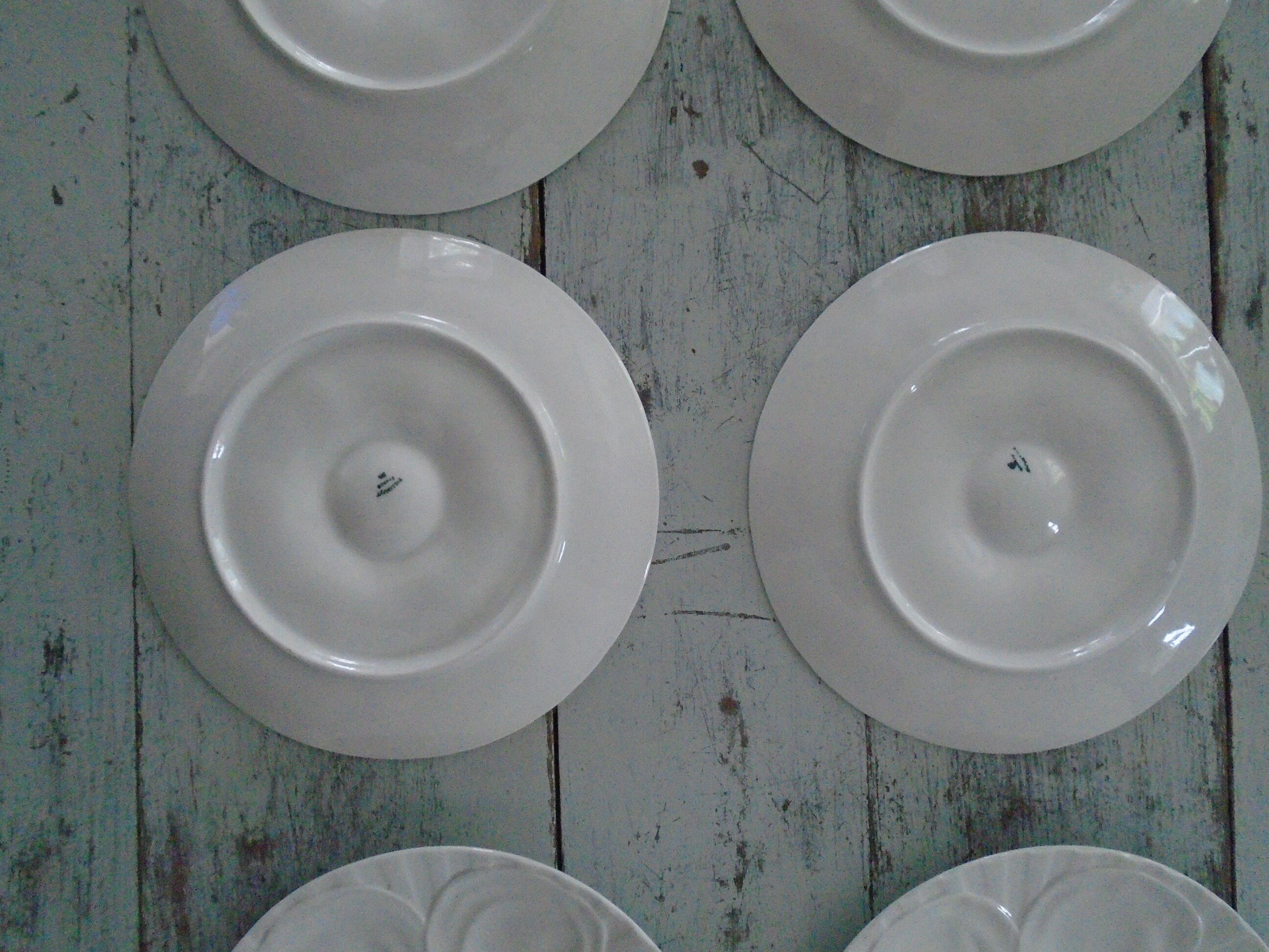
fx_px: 953
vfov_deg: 53.1
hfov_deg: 67.3
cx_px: 634
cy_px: 476
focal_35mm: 26
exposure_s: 1/80
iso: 800
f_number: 3.2
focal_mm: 4.6
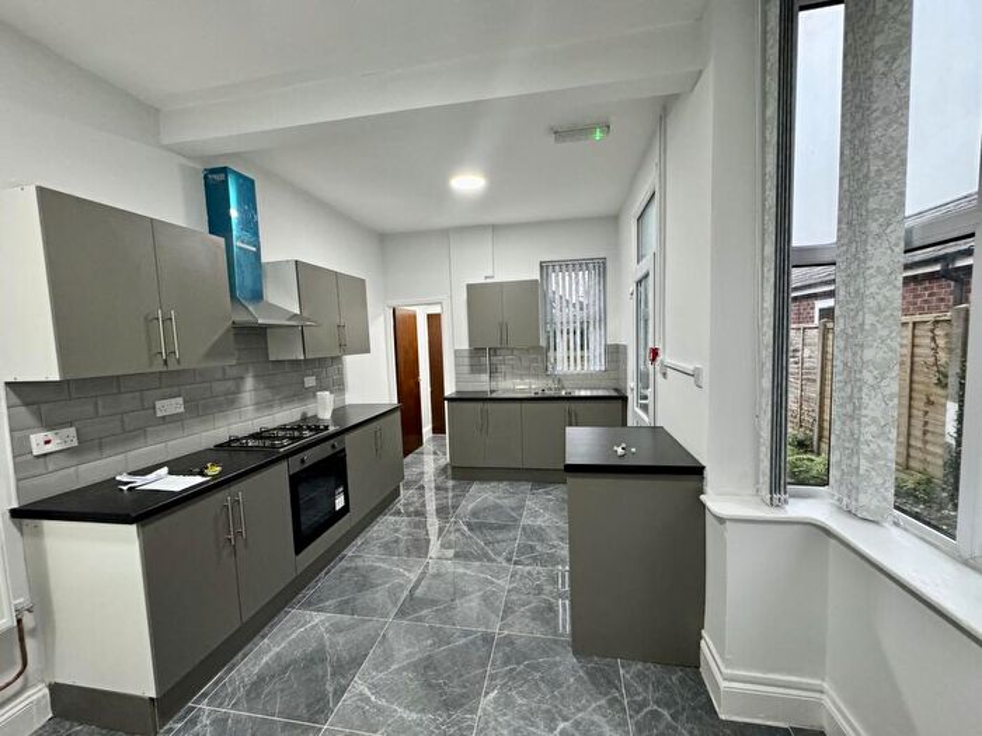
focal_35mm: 14
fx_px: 397
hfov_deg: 102.1
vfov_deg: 85.7
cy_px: 368
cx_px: 491
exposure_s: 1/69
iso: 320
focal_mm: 2.22
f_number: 2.2
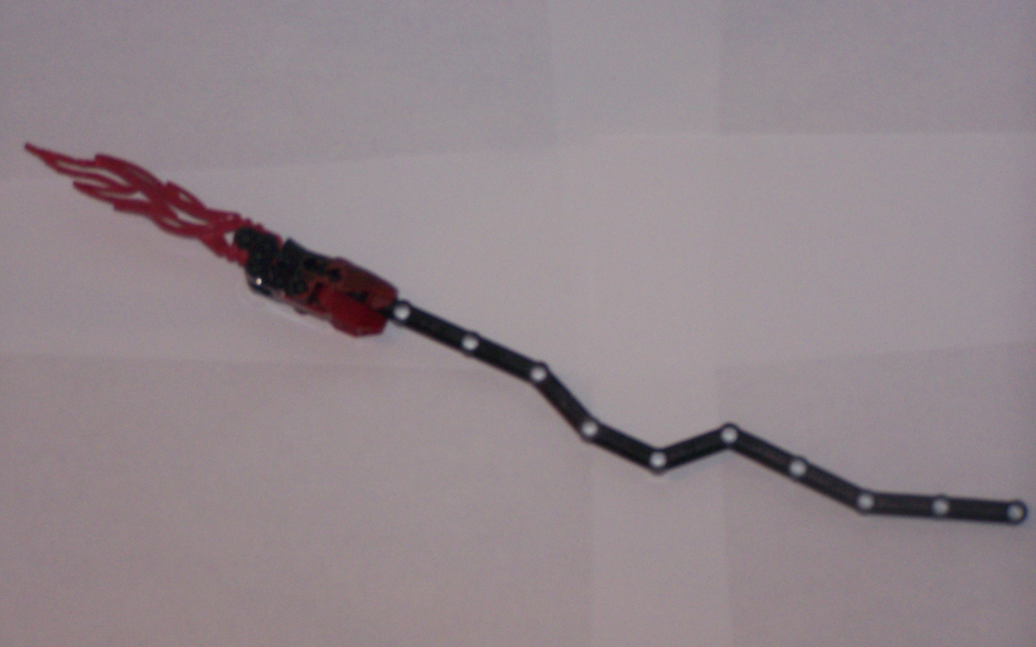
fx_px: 4179
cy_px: 316
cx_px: 520
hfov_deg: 14.1
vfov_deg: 8.9
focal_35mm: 148
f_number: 3.2
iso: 160
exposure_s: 1/100
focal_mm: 23.1
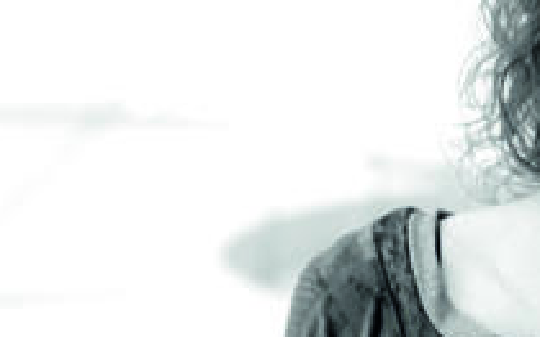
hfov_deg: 11.4
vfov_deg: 7.2
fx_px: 2677
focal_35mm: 182
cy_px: 36
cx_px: 522
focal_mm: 50
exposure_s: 1/60
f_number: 2.8
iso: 200
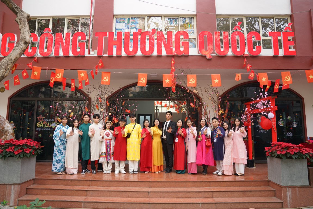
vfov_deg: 53.2
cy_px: 104
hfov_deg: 73.7
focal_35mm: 24
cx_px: 156
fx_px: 209
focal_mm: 24
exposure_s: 1/100
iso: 500
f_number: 2.8
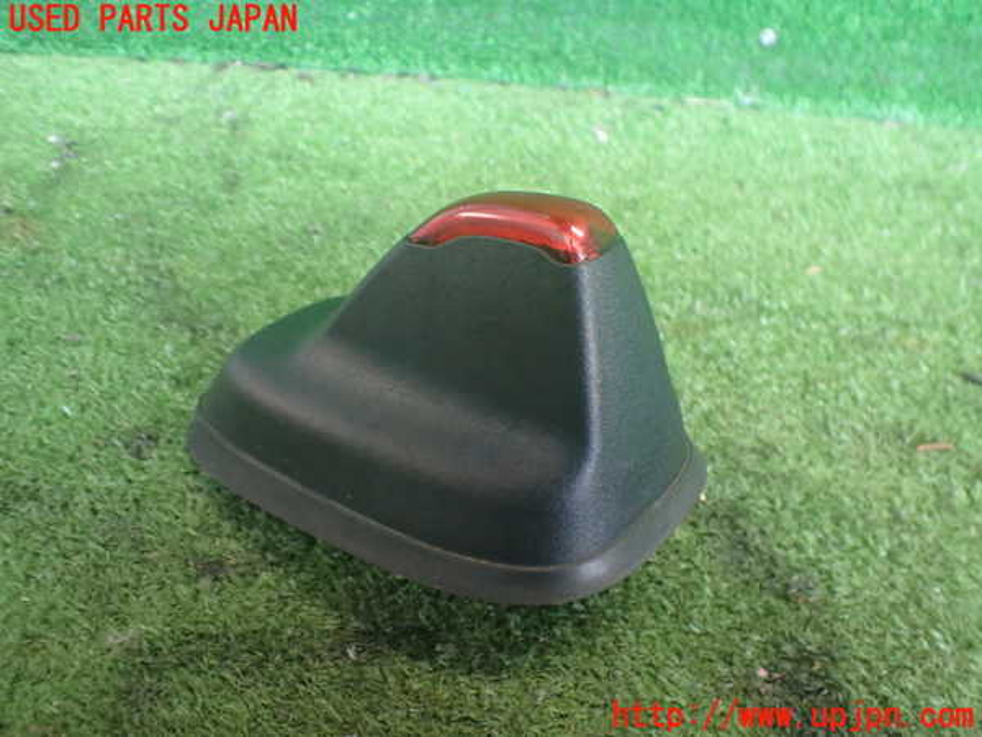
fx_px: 851
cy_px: 368
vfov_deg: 46.8
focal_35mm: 30
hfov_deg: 60.0
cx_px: 491
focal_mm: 5.4
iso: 800
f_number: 2.3
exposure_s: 1/80
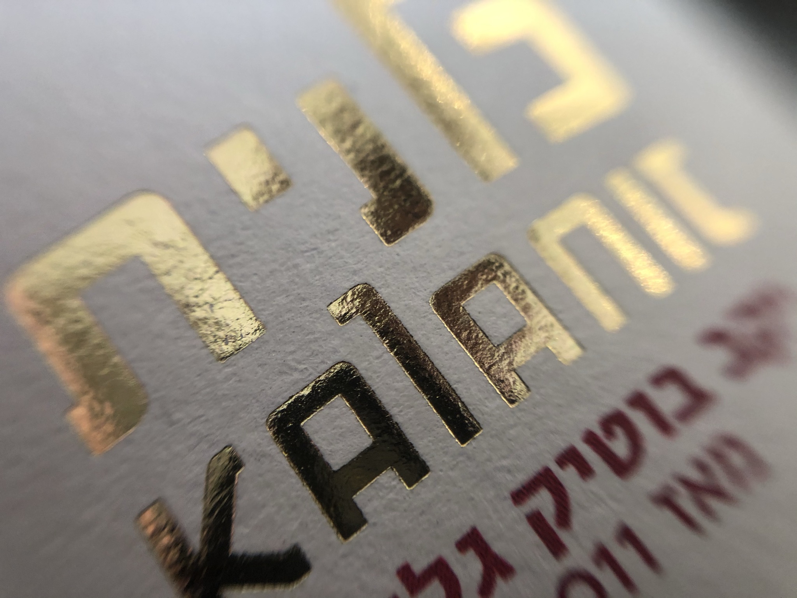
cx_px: 398
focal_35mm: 28
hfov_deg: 63.4
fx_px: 645
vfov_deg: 49.7
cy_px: 299
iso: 40
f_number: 1.8
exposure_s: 1/15
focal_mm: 3.99
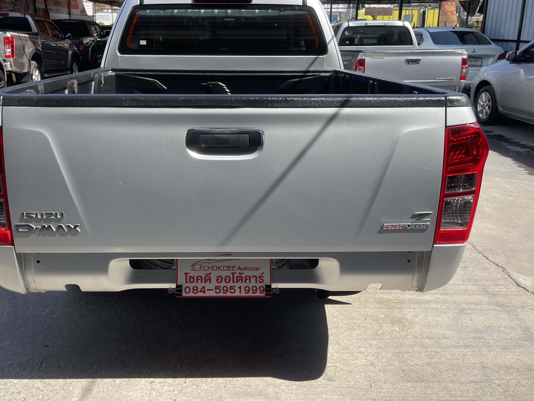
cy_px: 160
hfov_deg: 56.6
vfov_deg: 43.9
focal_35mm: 32
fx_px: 494
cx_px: 226
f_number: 1.6
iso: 32
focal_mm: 5.1
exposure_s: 1/1767
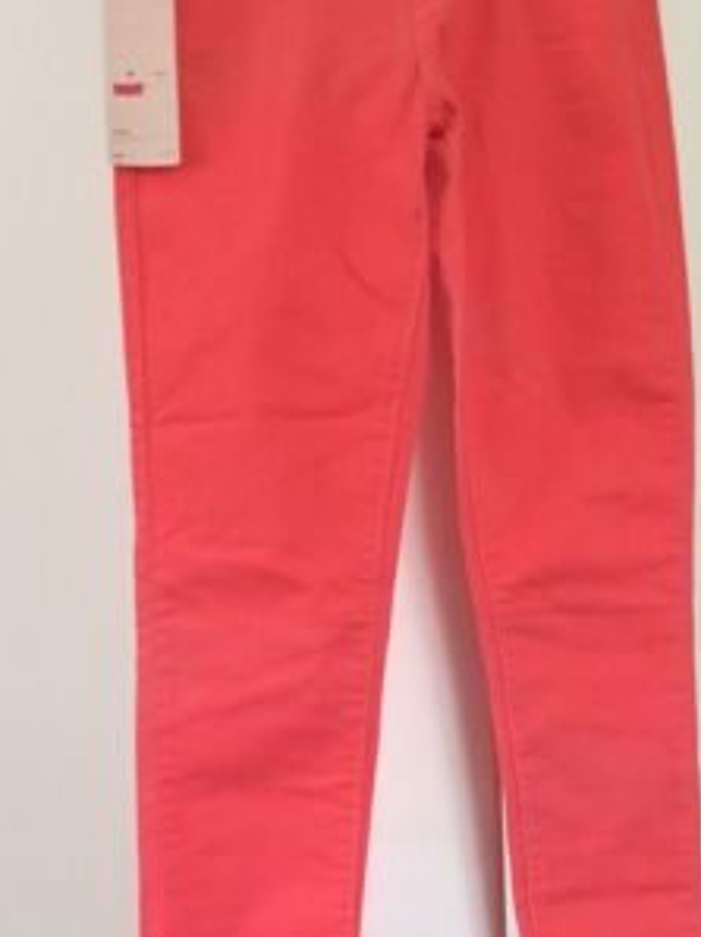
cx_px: 390
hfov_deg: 21.3
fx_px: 1866
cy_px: 709
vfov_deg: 27.8
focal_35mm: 69
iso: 40
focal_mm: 3.3
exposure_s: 1/25
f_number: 2.4
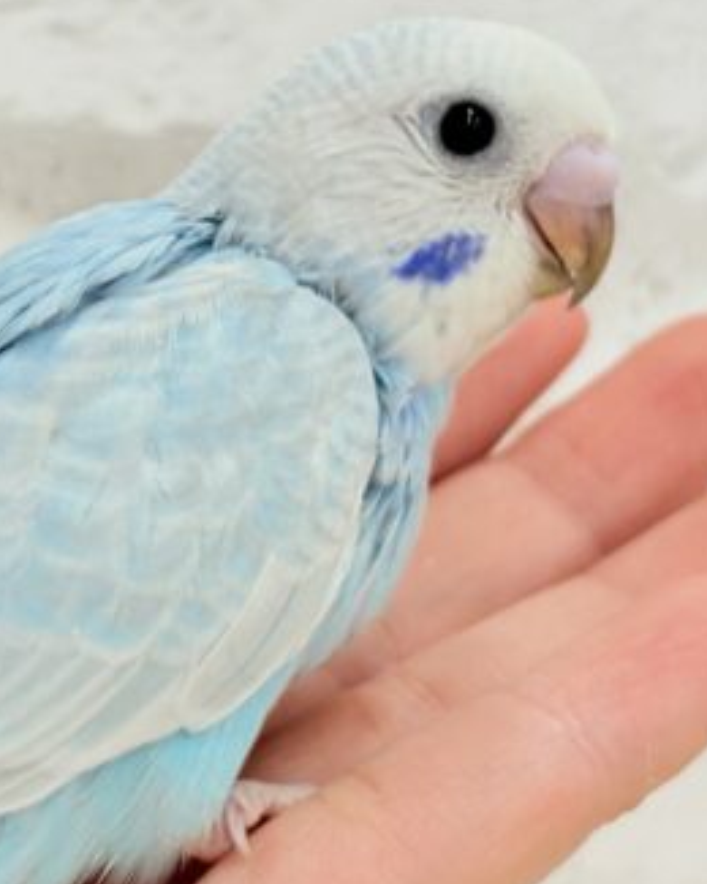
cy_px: 373
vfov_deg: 19.2
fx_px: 2616
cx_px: 158
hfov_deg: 15.3
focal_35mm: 100
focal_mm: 5.96
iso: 80
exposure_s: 1/100
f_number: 1.6
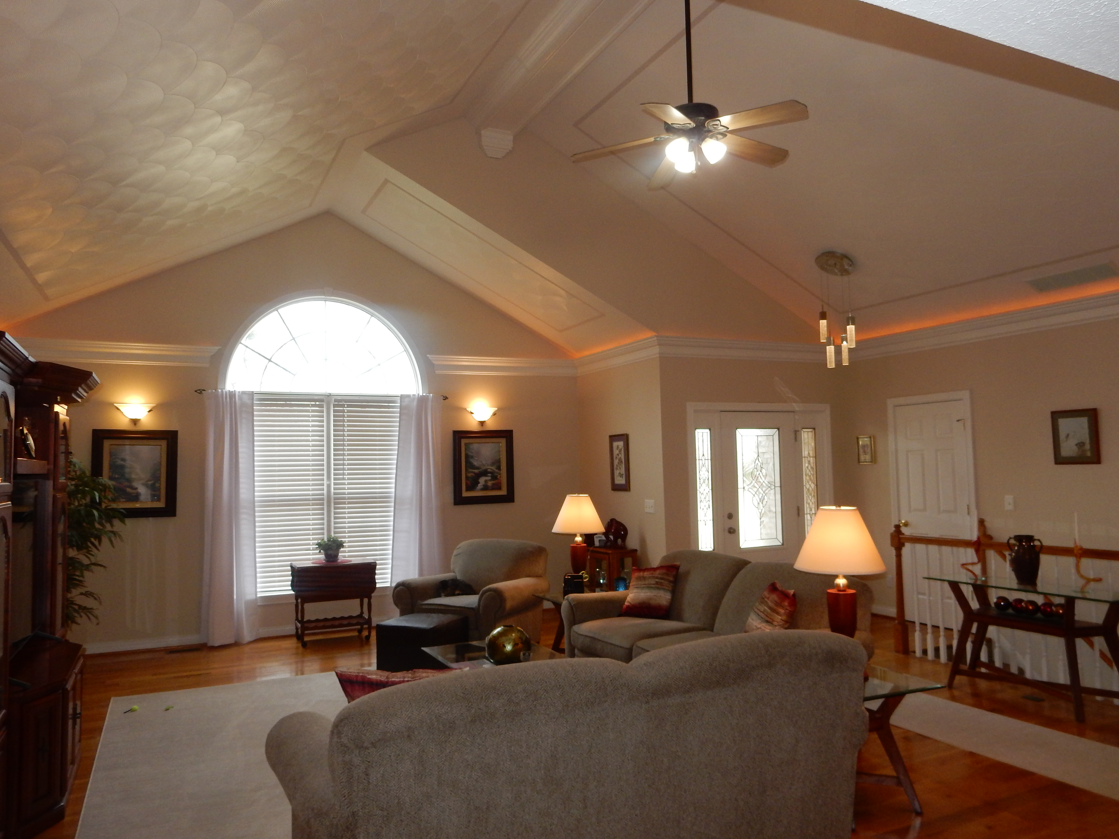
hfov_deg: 69.4
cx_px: 560
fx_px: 808
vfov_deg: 54.9
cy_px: 420
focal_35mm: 25
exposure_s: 1/60
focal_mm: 4.5
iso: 200
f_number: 3.7
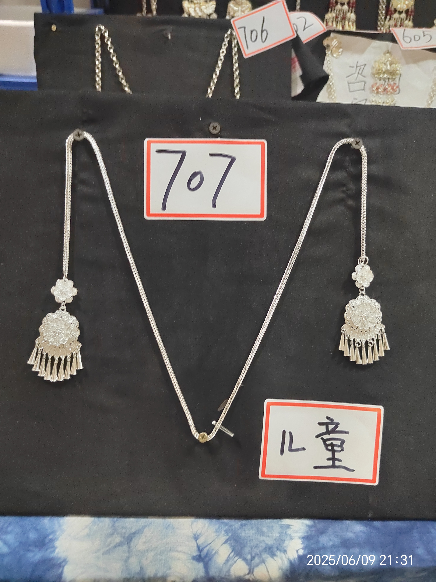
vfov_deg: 73.9
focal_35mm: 23
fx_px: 386
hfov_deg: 58.9
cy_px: 291
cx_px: 218
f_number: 1.9
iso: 5280
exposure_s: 1/25
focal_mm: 5.52
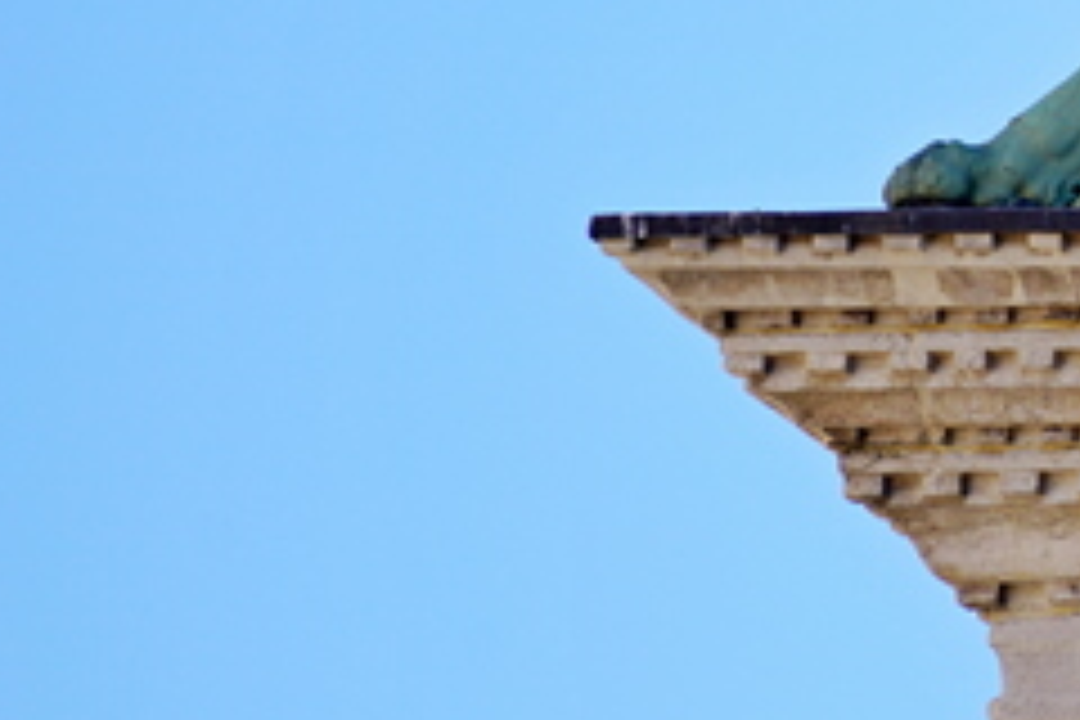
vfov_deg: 1.2
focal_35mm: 1126
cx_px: 1737
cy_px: -68
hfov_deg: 1.8
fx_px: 33777
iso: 100
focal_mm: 300
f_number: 7.1
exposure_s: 1/400
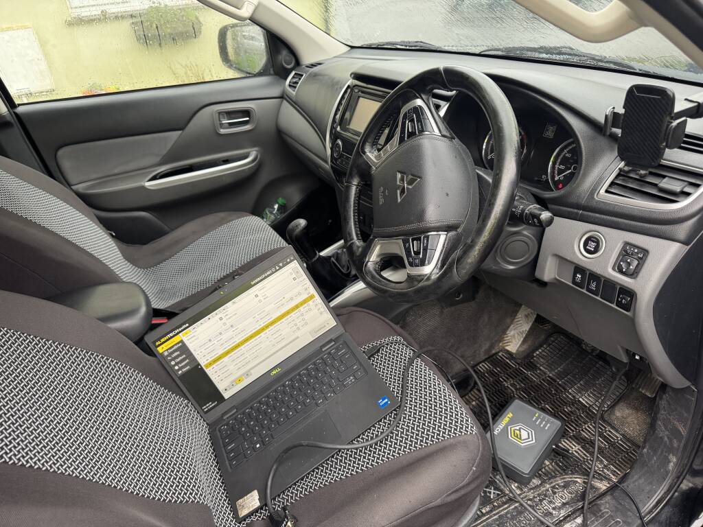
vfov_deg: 56.8
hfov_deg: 71.6
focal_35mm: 24
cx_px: 352
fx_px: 487
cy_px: 264
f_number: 1.78
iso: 200
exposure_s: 1/96
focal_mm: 6.76
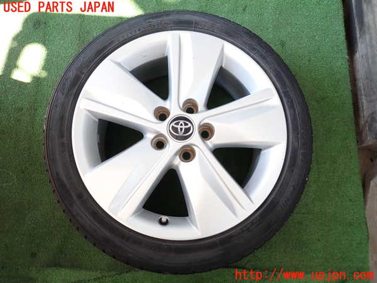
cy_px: 142
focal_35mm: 25
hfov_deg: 69.4
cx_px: 188
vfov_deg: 54.9
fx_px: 272
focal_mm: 4.5
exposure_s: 1/60
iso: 100
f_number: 2
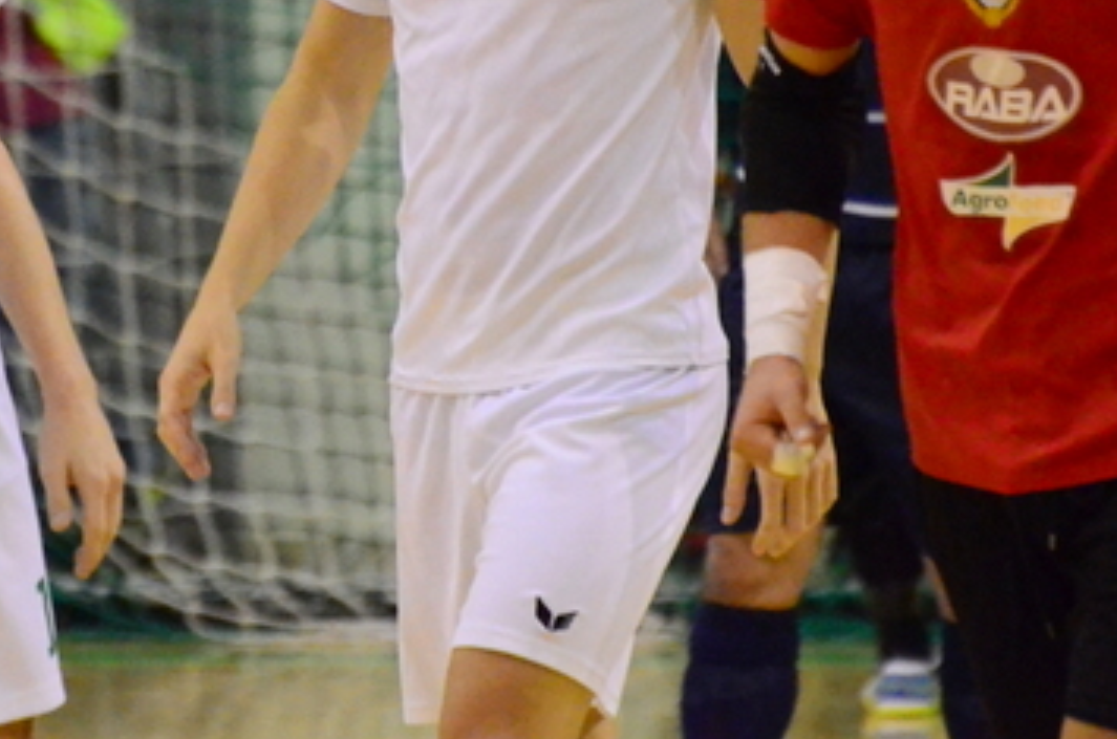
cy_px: -16
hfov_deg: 2.3
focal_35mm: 913
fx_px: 28265
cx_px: 211
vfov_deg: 1.5
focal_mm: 270
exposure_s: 1/500
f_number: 5.6
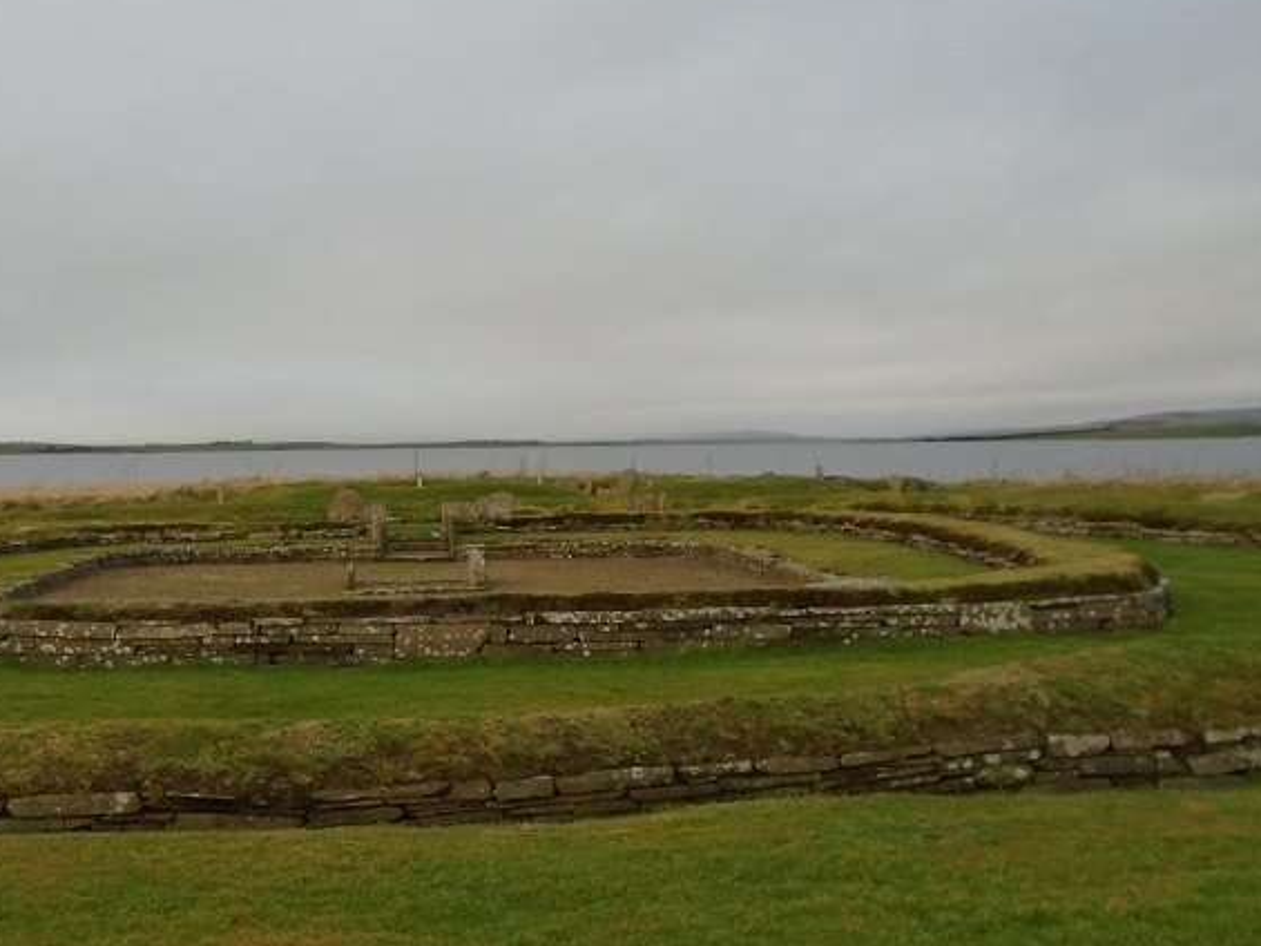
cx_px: 413
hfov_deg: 37.1
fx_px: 1858
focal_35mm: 51
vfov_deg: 28.5
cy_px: 531
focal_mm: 6.4
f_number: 3.8
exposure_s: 1/250
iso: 160
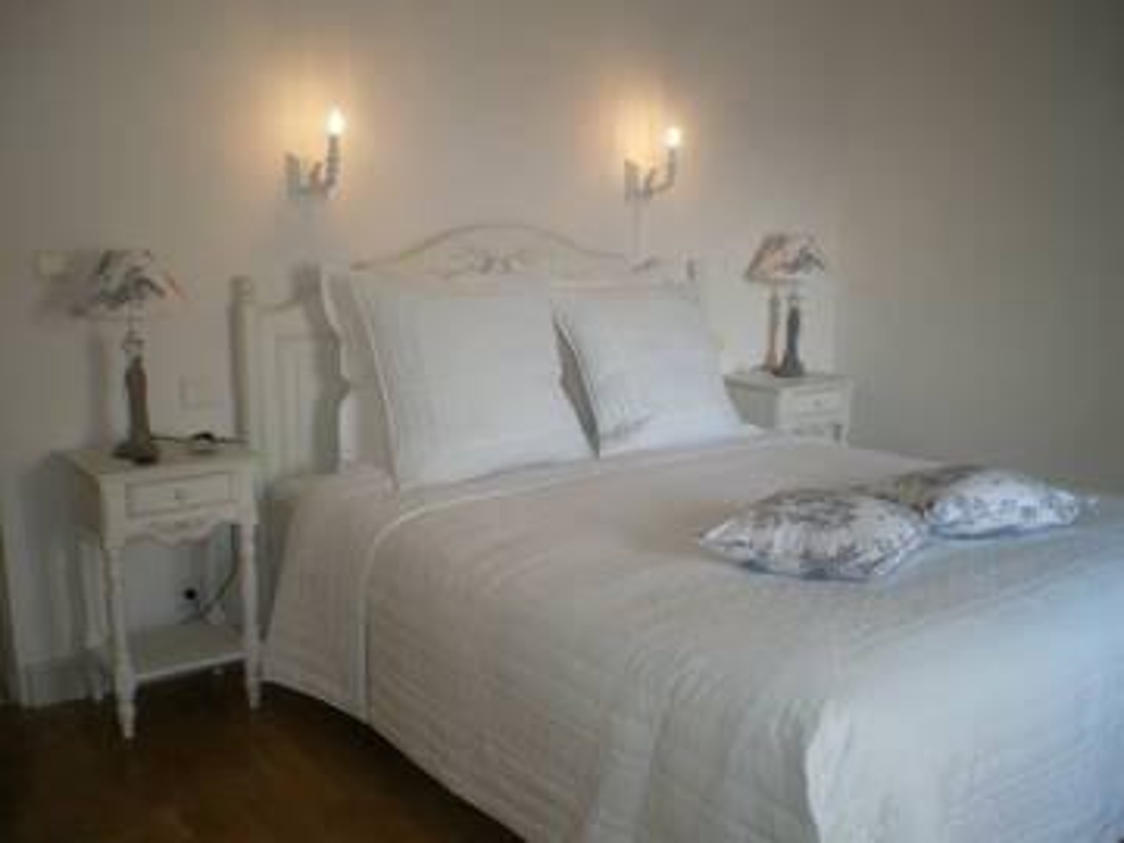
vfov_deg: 39.7
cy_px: 422
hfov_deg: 51.4
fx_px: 1169
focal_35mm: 36
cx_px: 562
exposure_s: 1/50
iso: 160
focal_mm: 6.3
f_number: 3.1
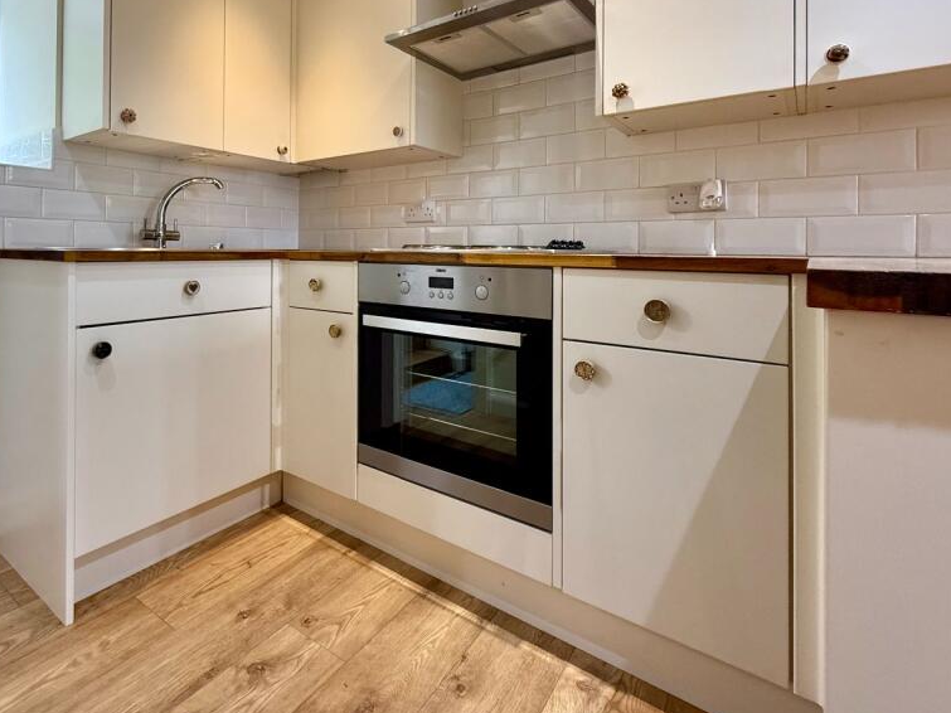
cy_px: 247
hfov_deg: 83.8
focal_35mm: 19
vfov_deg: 67.1
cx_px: 390
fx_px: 522
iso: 200
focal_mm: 2.22
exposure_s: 1/99
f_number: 2.2
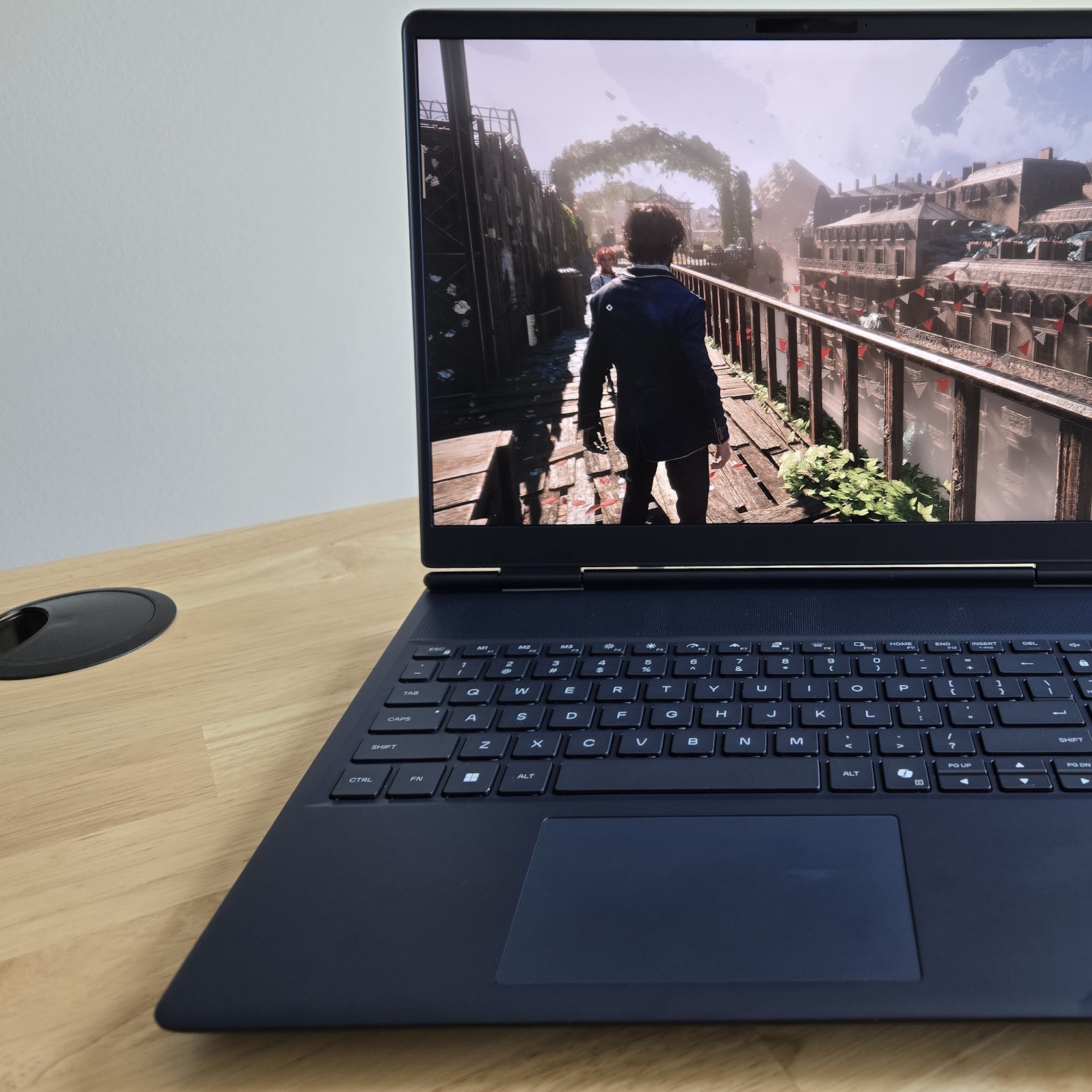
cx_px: 780
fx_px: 1106
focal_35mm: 31
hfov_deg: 50.9
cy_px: 520
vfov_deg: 52.5
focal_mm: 5.4
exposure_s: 1/180
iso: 125
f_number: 1.8
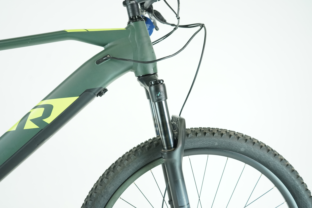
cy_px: 104
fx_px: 277
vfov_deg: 41.1
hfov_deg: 58.7
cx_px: 156
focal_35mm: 32
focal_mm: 32
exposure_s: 1/200
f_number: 4.5
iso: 2000
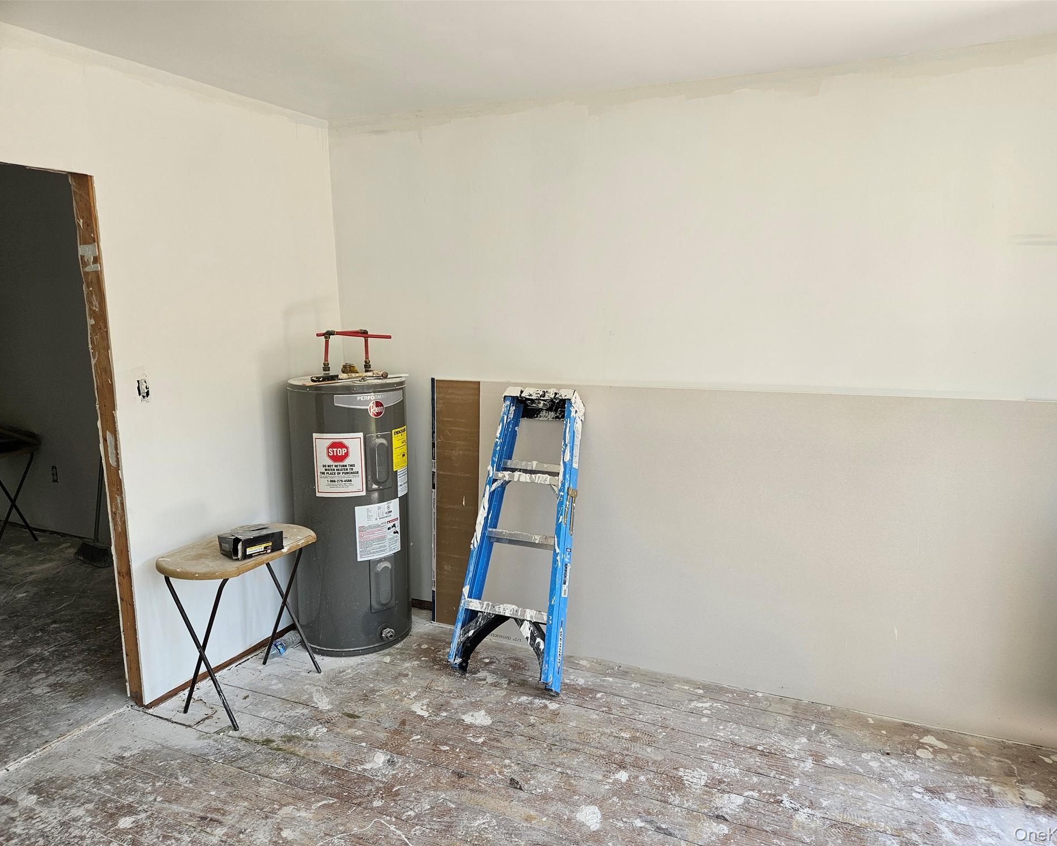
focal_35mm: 24
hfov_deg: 70.2
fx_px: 751
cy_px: 423
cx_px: 560
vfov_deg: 58.8
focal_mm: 5.4
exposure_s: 1/242
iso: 40
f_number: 1.8
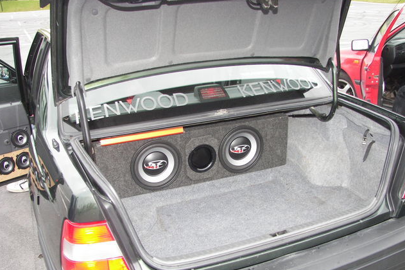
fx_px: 427
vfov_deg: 35.0
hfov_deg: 50.7
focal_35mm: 38
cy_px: 152
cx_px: 203
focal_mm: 6
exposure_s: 1/30
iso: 125
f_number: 2.8
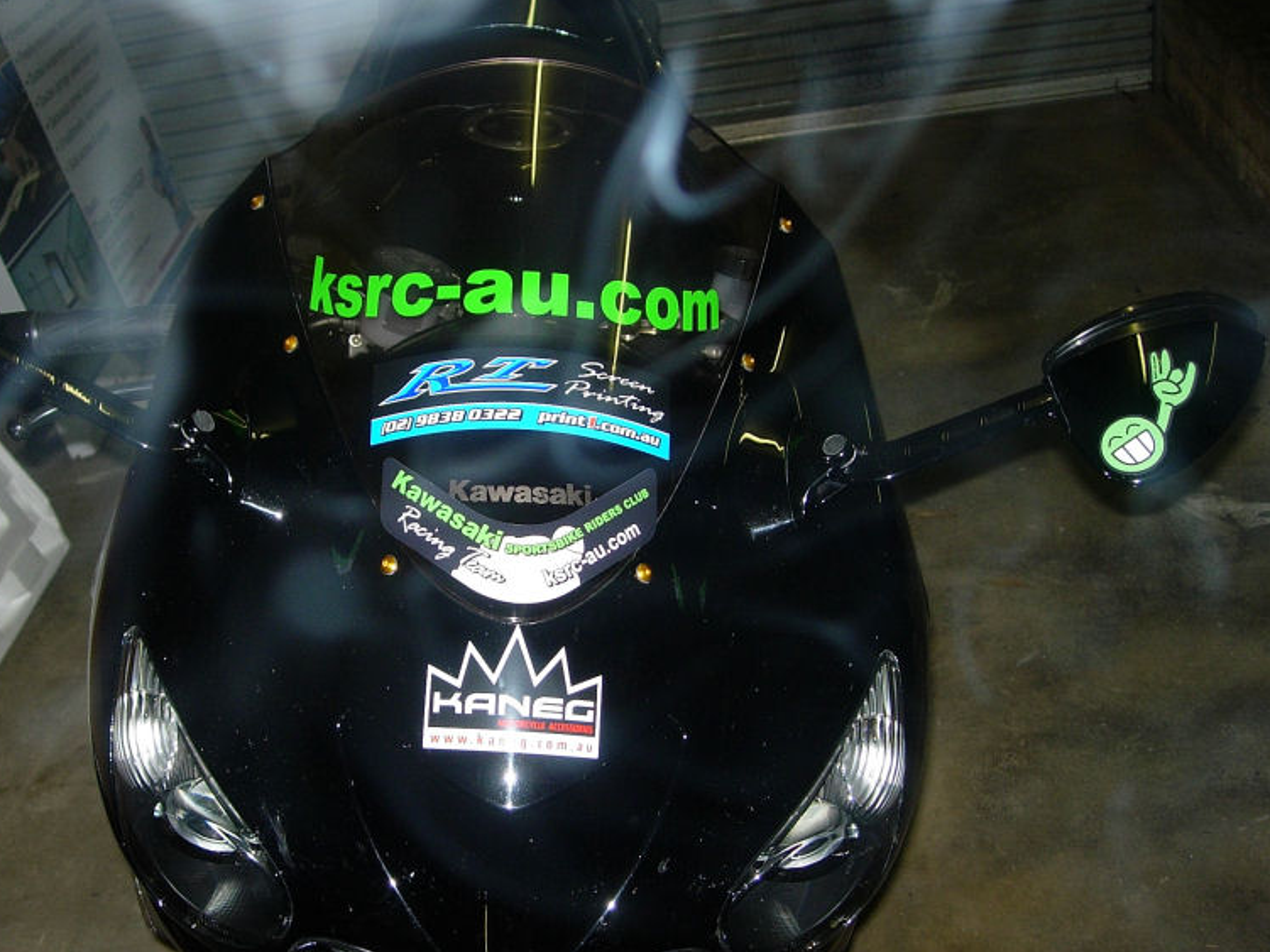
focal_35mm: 46
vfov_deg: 31.5
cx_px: 527
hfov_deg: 41.1
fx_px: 1687
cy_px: 544
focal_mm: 7.8
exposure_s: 1/64
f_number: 2.8
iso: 79
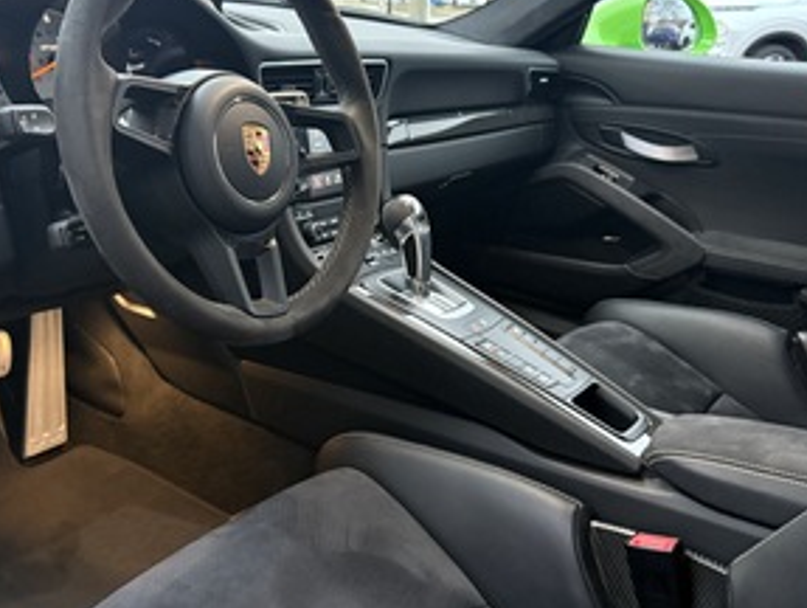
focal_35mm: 38
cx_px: 382
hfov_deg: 48.9
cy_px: 269
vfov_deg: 37.7
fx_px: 887
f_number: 1.6
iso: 640
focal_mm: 5.96
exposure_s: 1/36
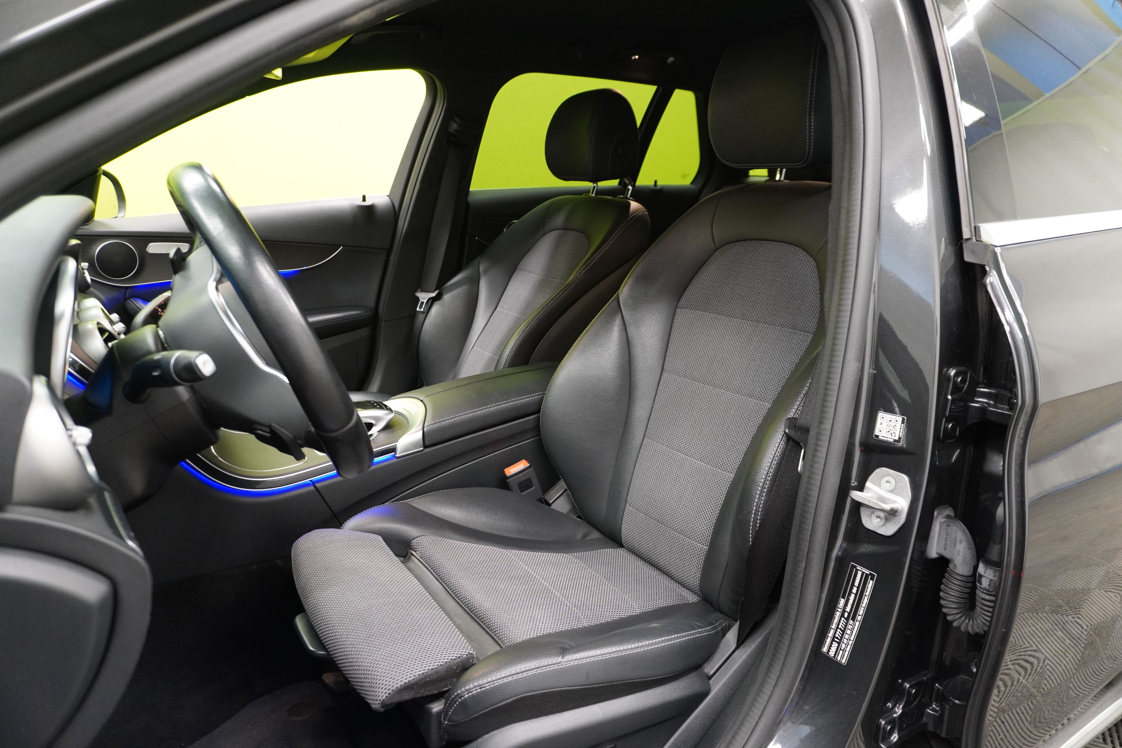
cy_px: 374
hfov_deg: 73.7
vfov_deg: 53.1
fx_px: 748
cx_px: 561
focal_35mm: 24
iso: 1250
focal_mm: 16
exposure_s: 1/30
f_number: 3.5
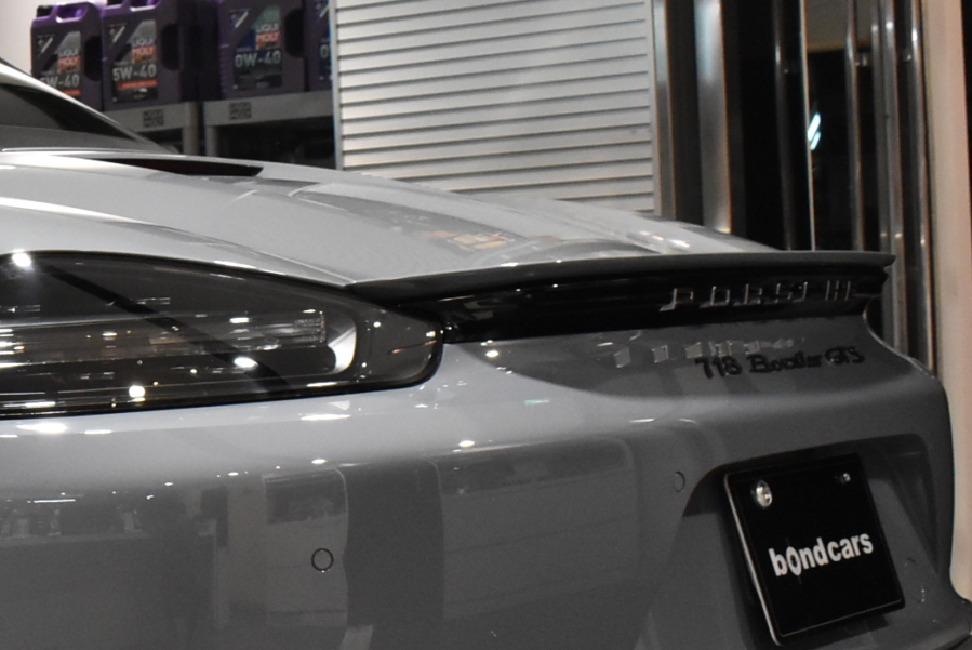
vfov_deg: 14.6
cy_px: 378
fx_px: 2540
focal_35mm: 94
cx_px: -288
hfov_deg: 19.9
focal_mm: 22
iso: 2200
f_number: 8
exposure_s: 1/40
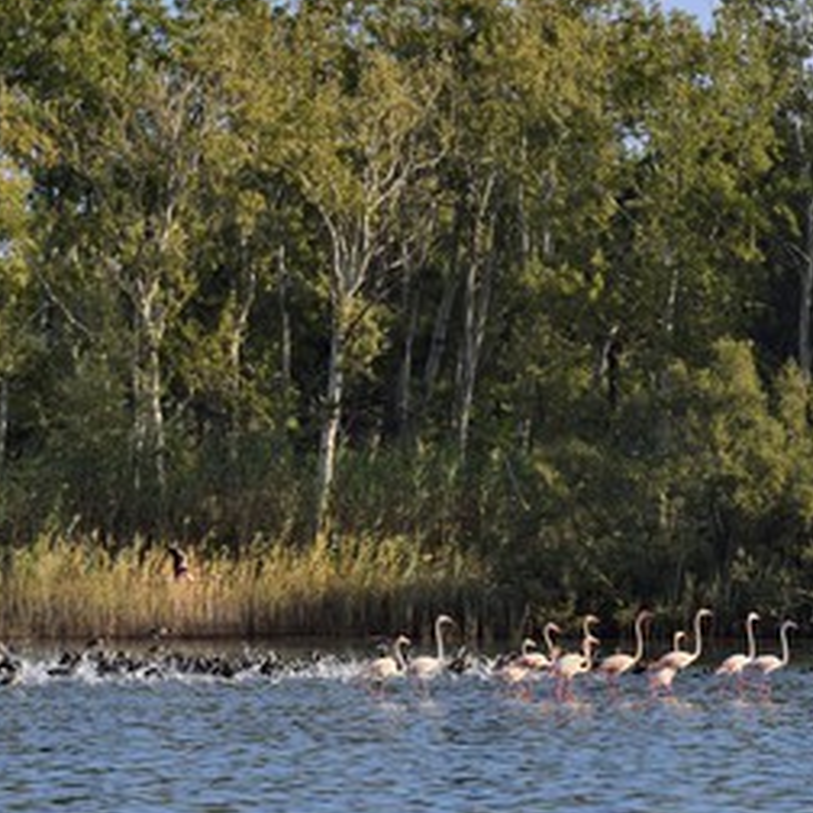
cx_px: 323
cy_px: 406
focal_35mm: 397
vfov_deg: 4.4
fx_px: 10549
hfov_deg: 4.4
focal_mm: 280
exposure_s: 1/800
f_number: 8
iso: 400
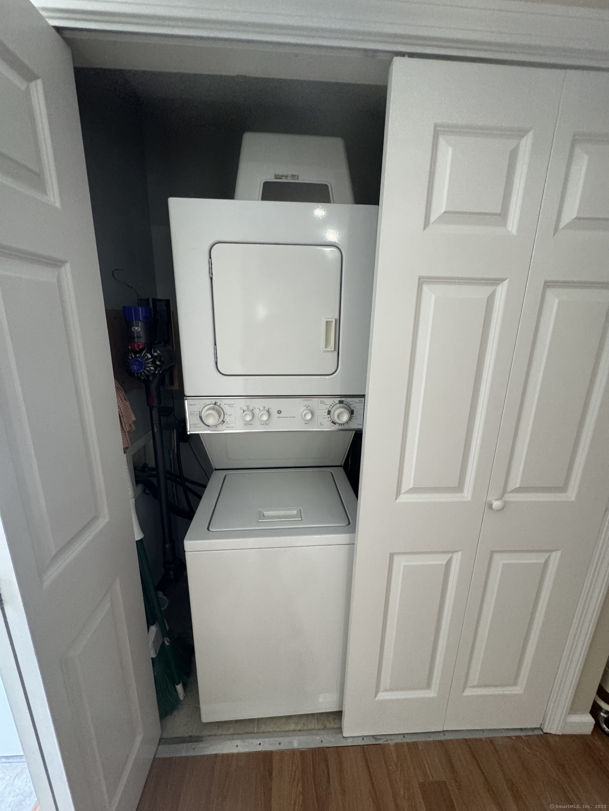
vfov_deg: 102.1
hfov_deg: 85.7
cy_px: 406
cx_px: 304
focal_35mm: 14
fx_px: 328
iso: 500
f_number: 2.2
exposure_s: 1/60
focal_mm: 2.22
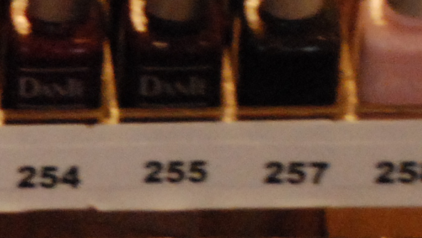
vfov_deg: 2.4
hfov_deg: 4.1
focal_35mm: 515
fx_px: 5763
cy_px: 318
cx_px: -633
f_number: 5.3
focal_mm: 58
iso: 1600
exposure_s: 1/30
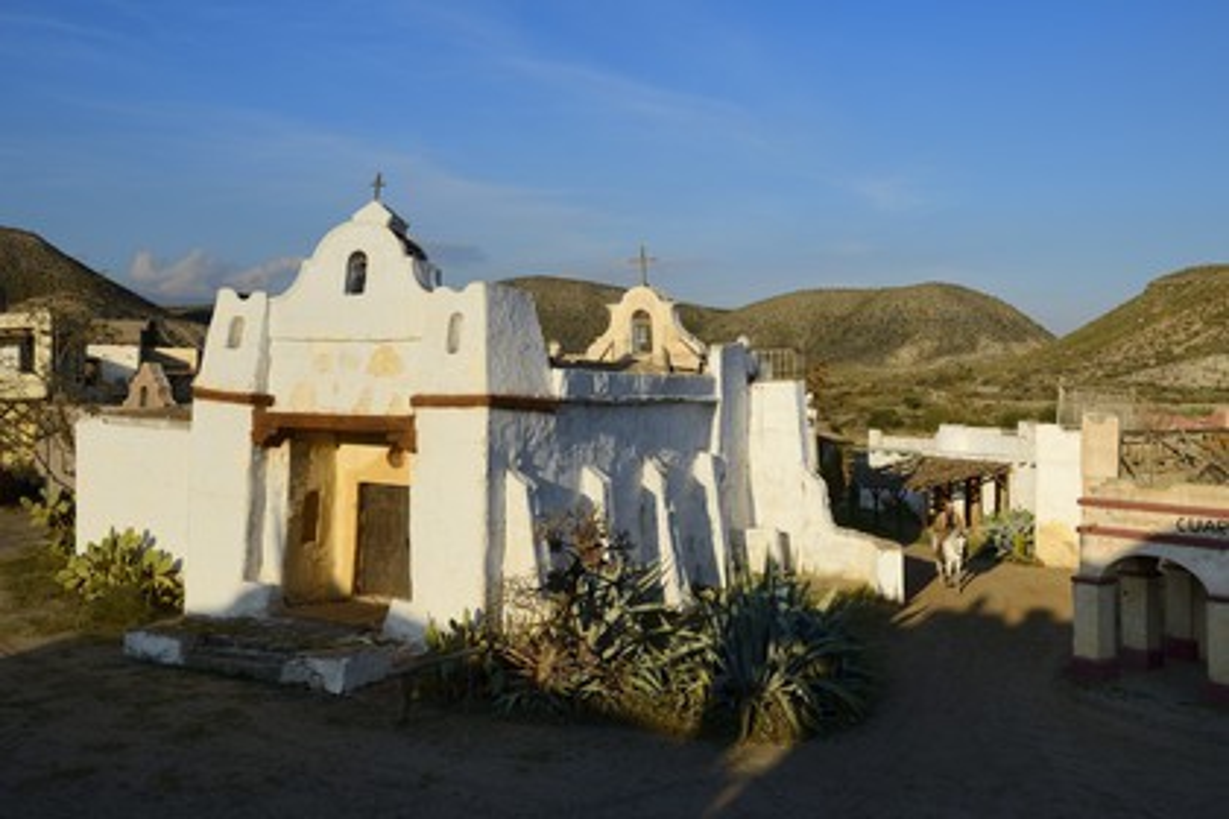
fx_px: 1161
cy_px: 410
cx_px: 614
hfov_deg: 55.8
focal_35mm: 34
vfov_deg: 38.9
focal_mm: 34
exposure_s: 1/320
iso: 200
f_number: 10
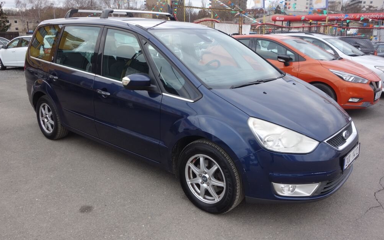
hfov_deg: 64.6
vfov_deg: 43.1
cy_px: 117
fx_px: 303
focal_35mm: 29
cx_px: 190
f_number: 5.6
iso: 125
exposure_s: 1/30
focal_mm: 10.4
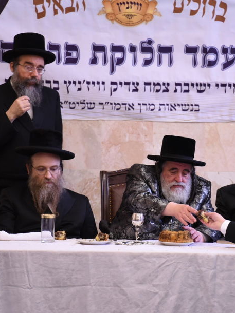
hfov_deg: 4.6
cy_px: 153
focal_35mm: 323
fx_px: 2926
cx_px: 159
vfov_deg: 6.1
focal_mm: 200
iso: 1250
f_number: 3.2
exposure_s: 1/200
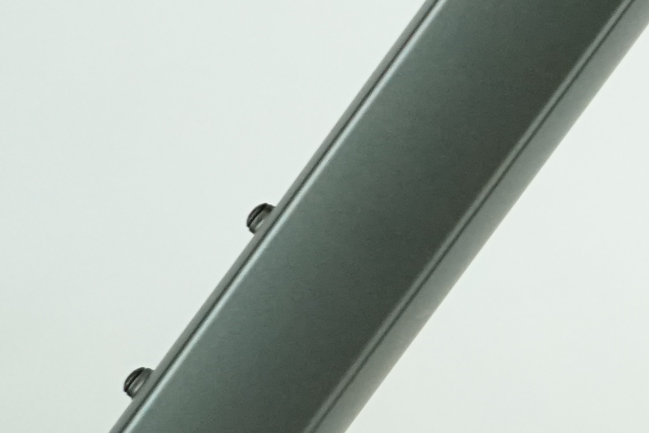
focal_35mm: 155
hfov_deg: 11.0
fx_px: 2793
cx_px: 1602
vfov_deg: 8.8
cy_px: 199
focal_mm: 29
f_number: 6.3
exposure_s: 1/200
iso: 2500
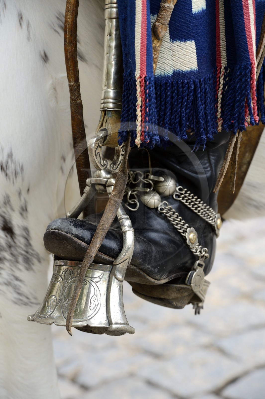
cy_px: 200
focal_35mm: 200
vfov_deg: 10.3
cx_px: 132
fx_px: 2211
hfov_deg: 6.9
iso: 400
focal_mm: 200
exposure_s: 1/200
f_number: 10
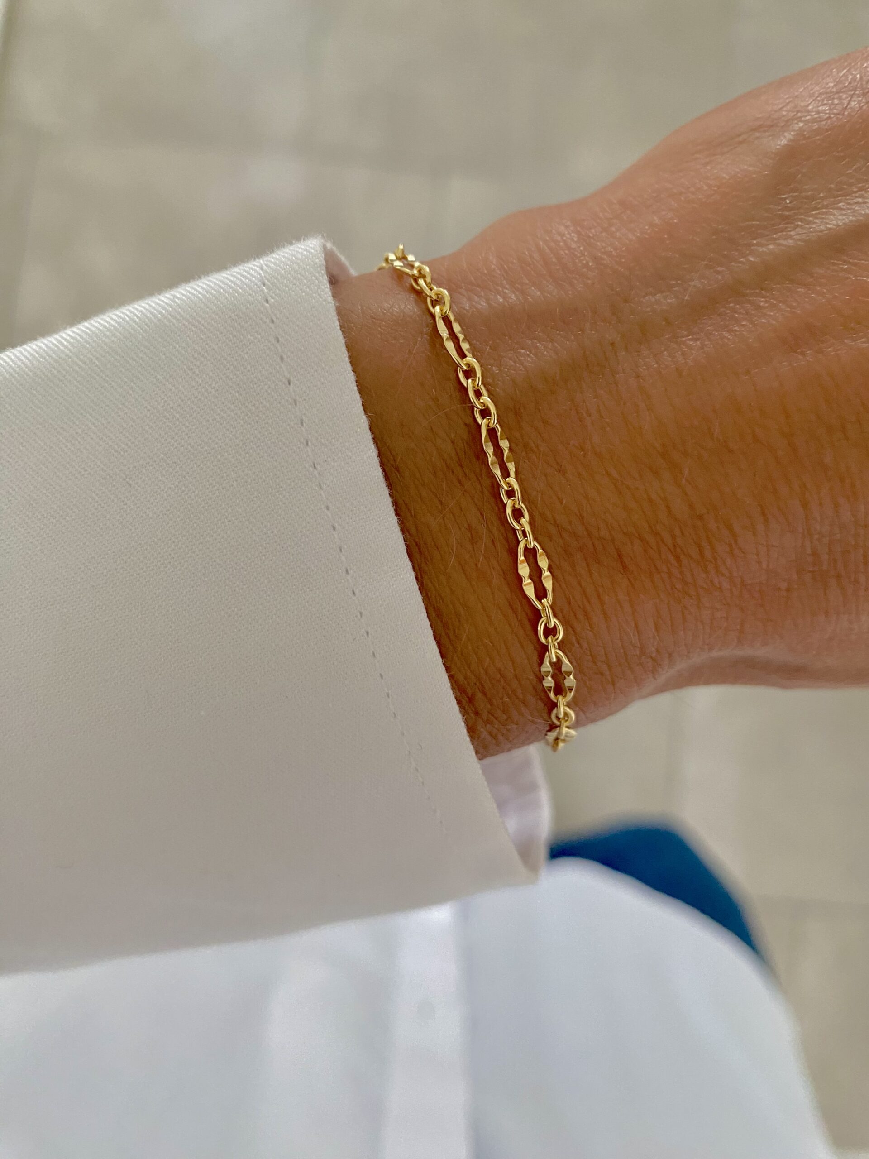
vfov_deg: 69.4
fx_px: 837
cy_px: 580
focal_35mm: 25
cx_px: 434
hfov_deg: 54.9
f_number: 1.8
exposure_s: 1/60
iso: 320
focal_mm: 4.25
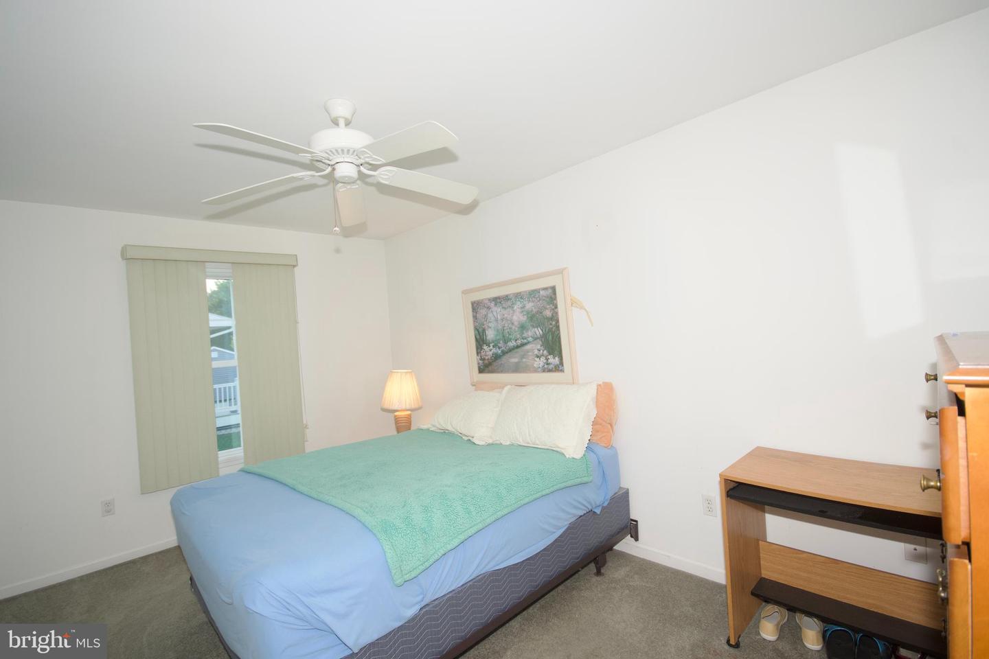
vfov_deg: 73.7
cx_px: 494
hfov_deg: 96.7
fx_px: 440
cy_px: 330
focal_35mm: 16
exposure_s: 1/60
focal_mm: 11
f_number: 5.6
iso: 400
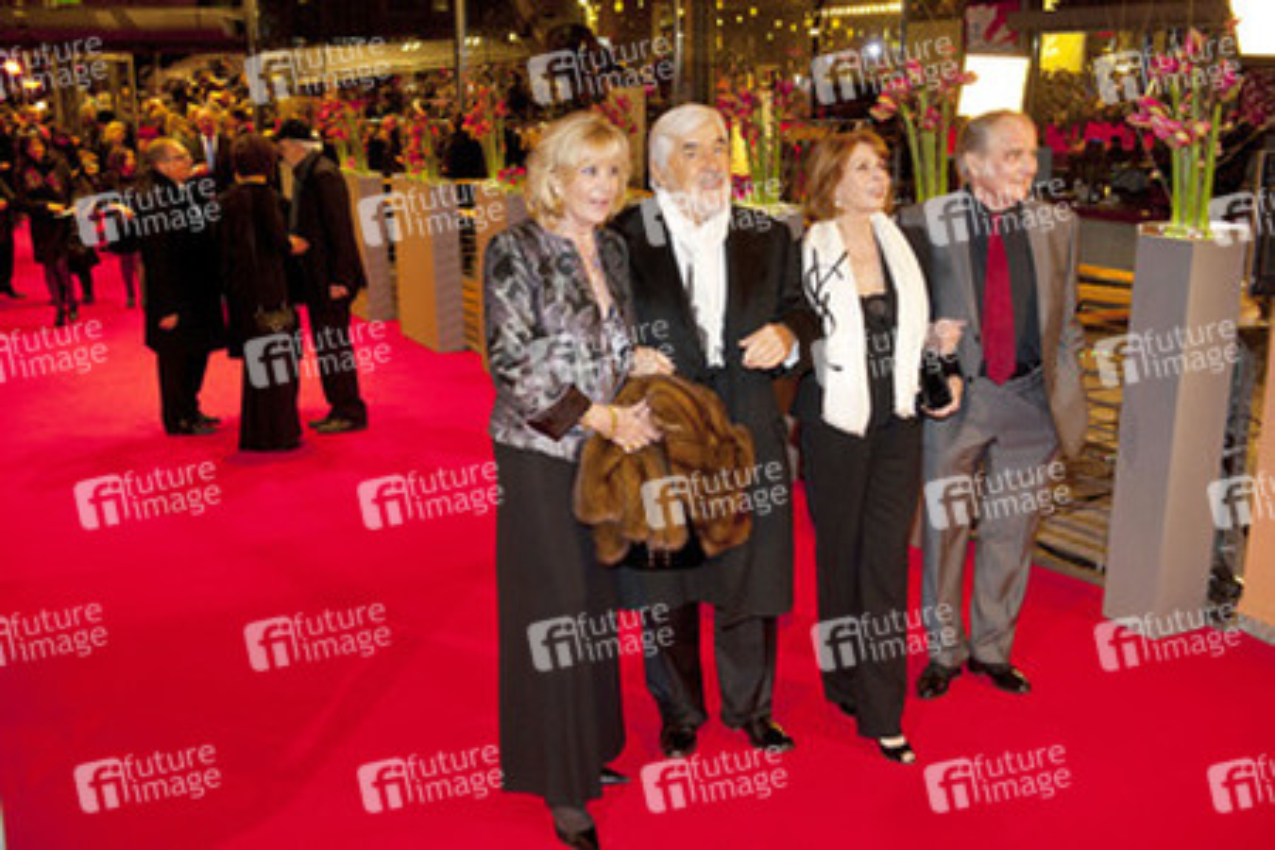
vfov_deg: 35.1
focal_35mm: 38
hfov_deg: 50.7
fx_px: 1346
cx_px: 638
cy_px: 425
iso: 1600
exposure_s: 1/250
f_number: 4.5
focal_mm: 38
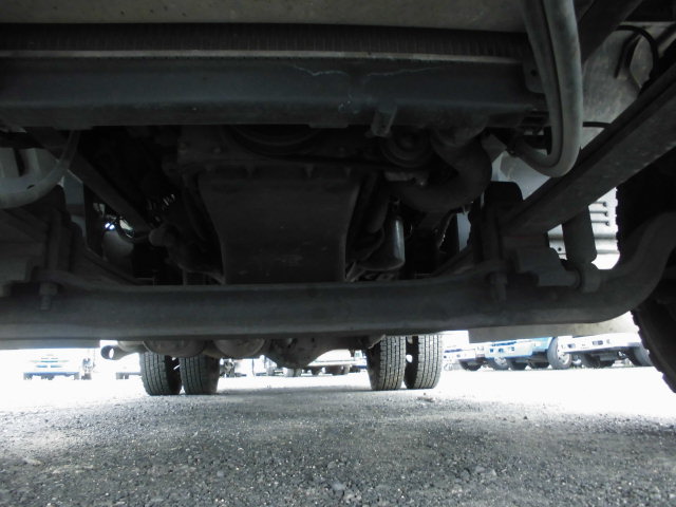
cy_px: 254
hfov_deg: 67.3
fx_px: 508
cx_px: 338
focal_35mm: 26
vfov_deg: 53.1
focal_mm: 4.6
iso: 200
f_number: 3.5
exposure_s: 1/60
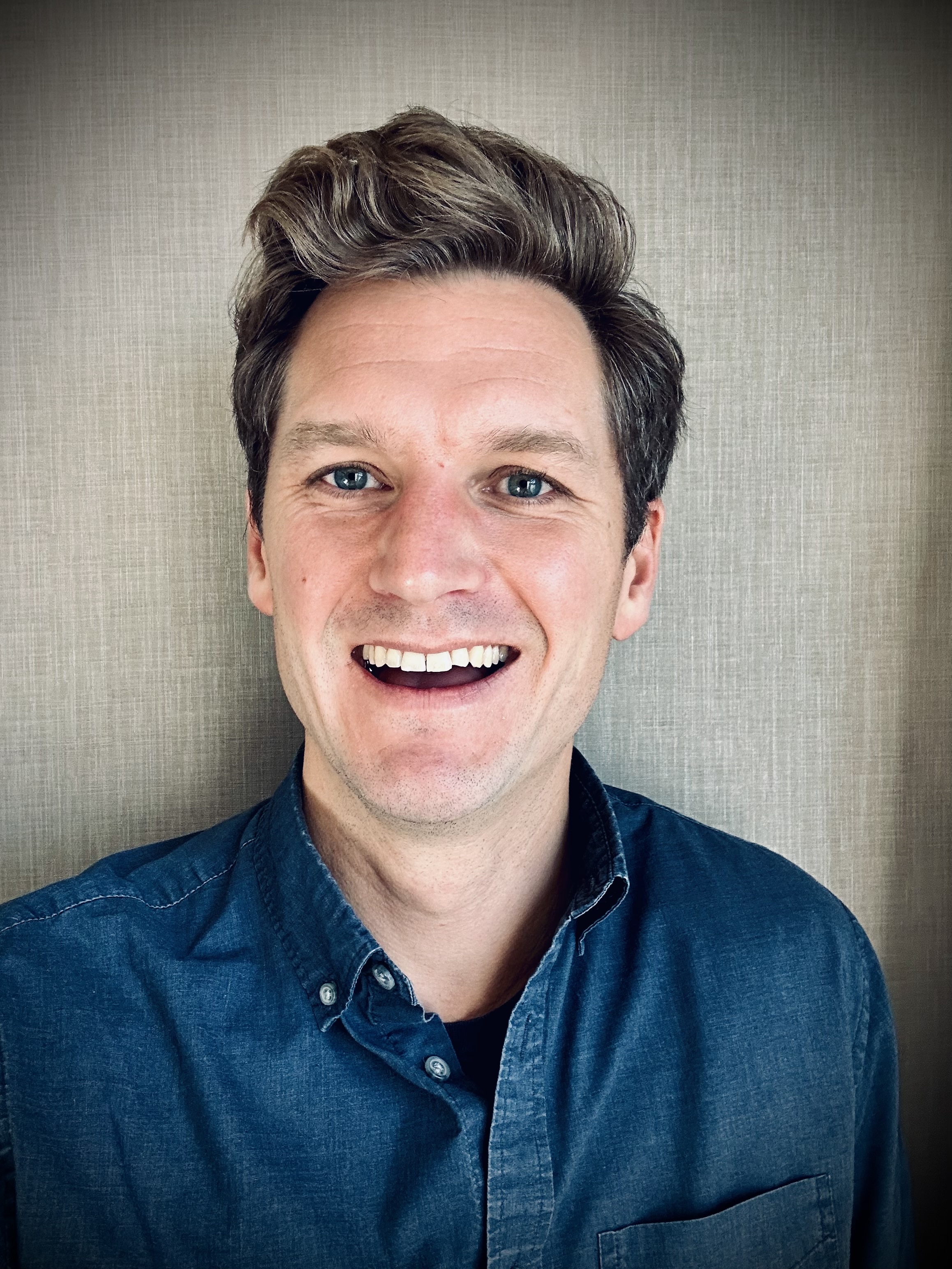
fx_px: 1100
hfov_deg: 46.8
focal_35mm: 30
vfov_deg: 60.0
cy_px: 634
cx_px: 476
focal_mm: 2.69
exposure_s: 1/121
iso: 64
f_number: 1.9
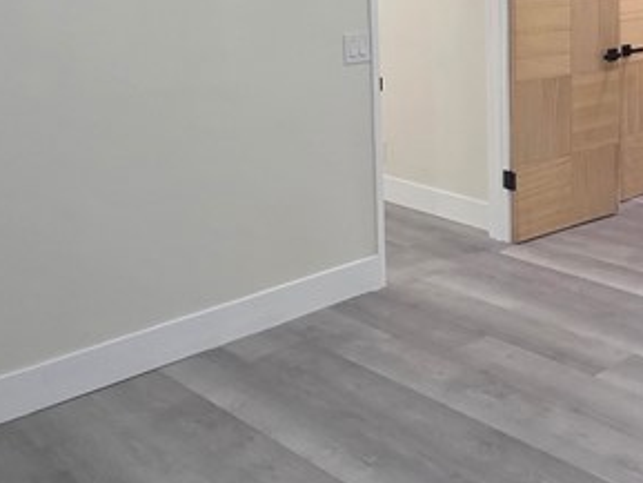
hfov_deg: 38.8
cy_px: 27
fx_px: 855
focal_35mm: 46
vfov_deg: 29.9
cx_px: 556
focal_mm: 2.2
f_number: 1.9
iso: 200
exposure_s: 1/120
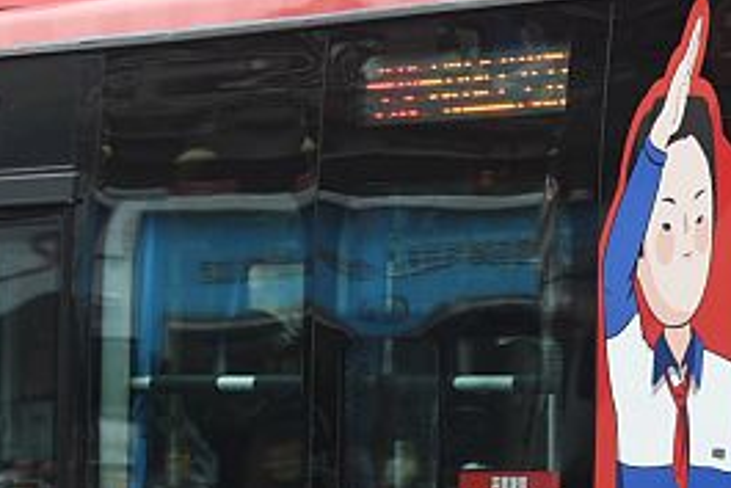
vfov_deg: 4.3
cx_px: 919
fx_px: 6440
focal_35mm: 317
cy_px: 572
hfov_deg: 6.4
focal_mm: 70
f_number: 4
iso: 100
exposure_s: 1/250
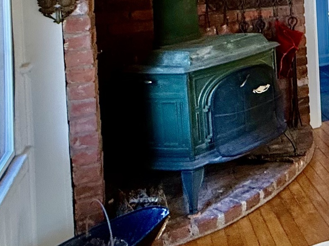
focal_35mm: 55
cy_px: -50
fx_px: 523
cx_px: 523
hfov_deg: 24.7
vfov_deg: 24.1
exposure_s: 1/120
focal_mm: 2.22
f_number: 2.2
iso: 200
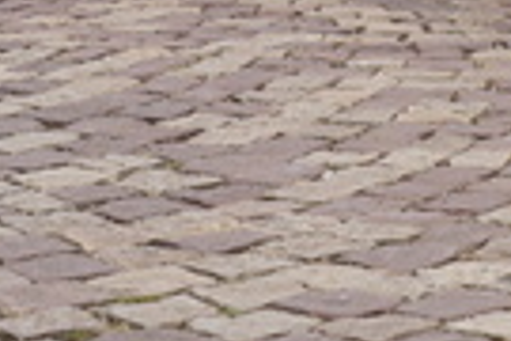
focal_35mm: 205
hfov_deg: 9.3
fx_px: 2910
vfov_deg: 6.5
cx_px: 1098
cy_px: -360
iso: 100
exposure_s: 1/100
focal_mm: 46
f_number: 6.3
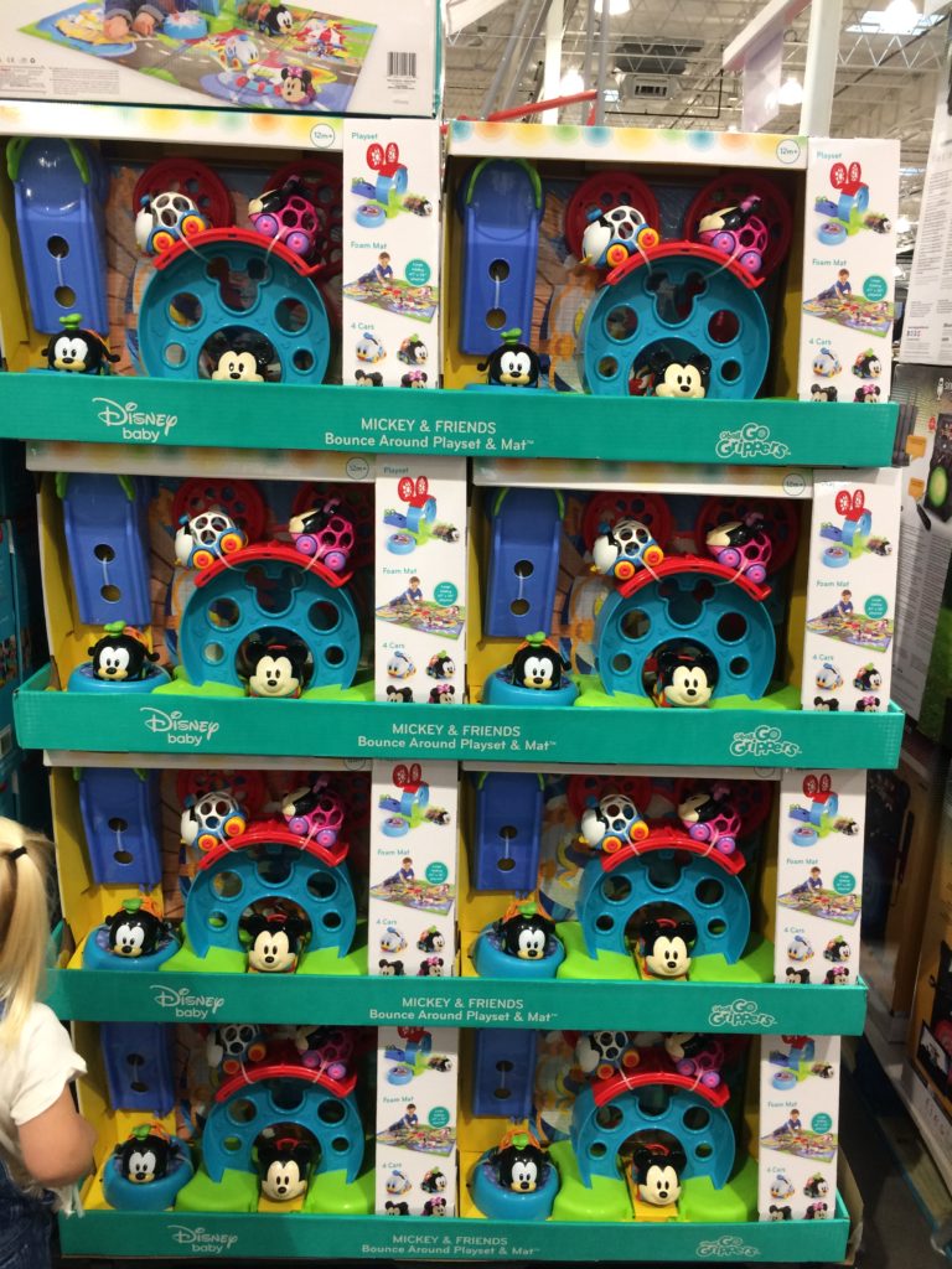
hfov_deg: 48.2
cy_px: 634
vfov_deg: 61.7
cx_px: 476
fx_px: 1063
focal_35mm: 29
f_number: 2.2
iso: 100
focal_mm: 4.15
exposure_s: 1/33
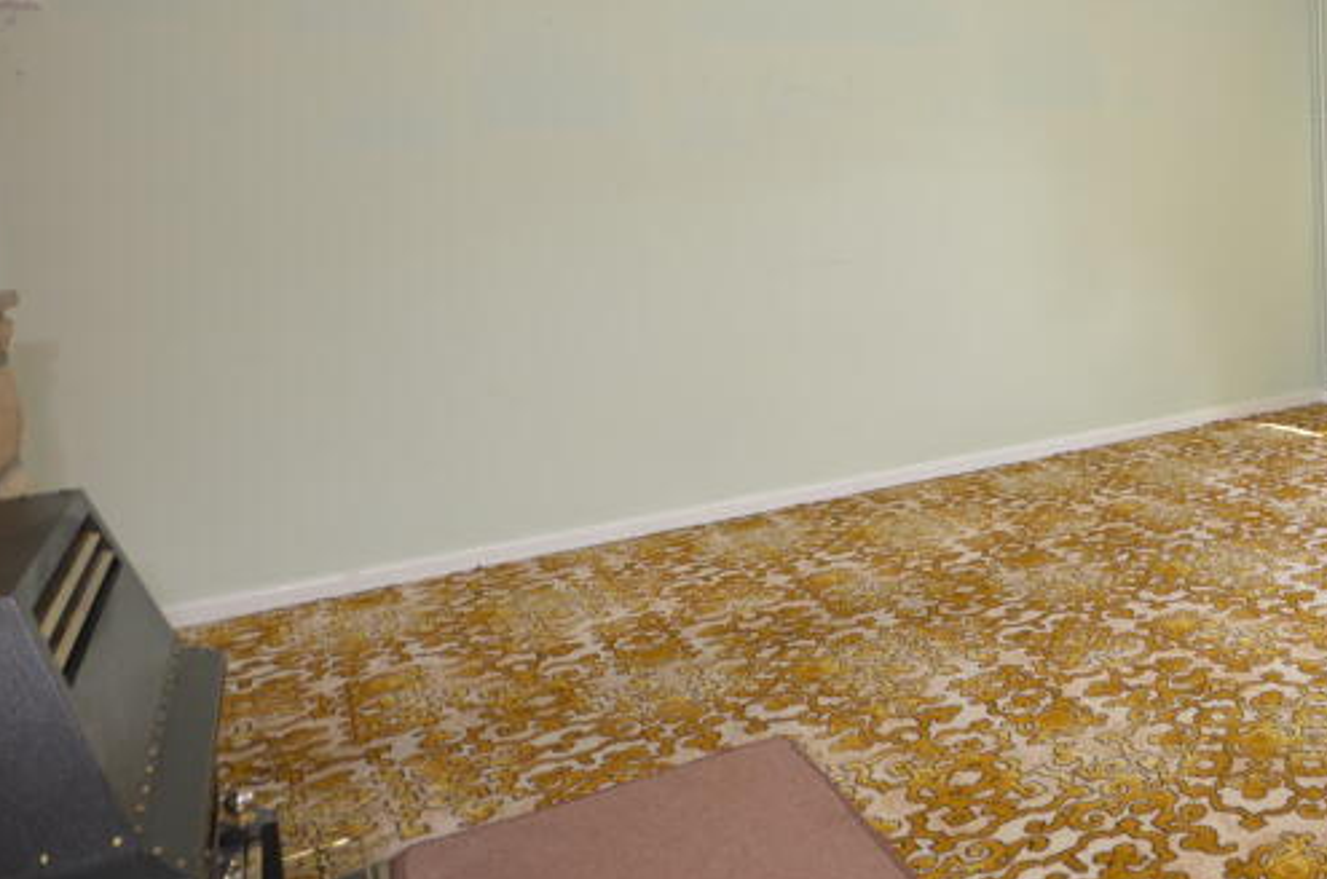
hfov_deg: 52.4
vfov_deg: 41.3
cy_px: 255
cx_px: 1217
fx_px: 1140
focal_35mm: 31
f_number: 4
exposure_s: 1/60
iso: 220
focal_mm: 10
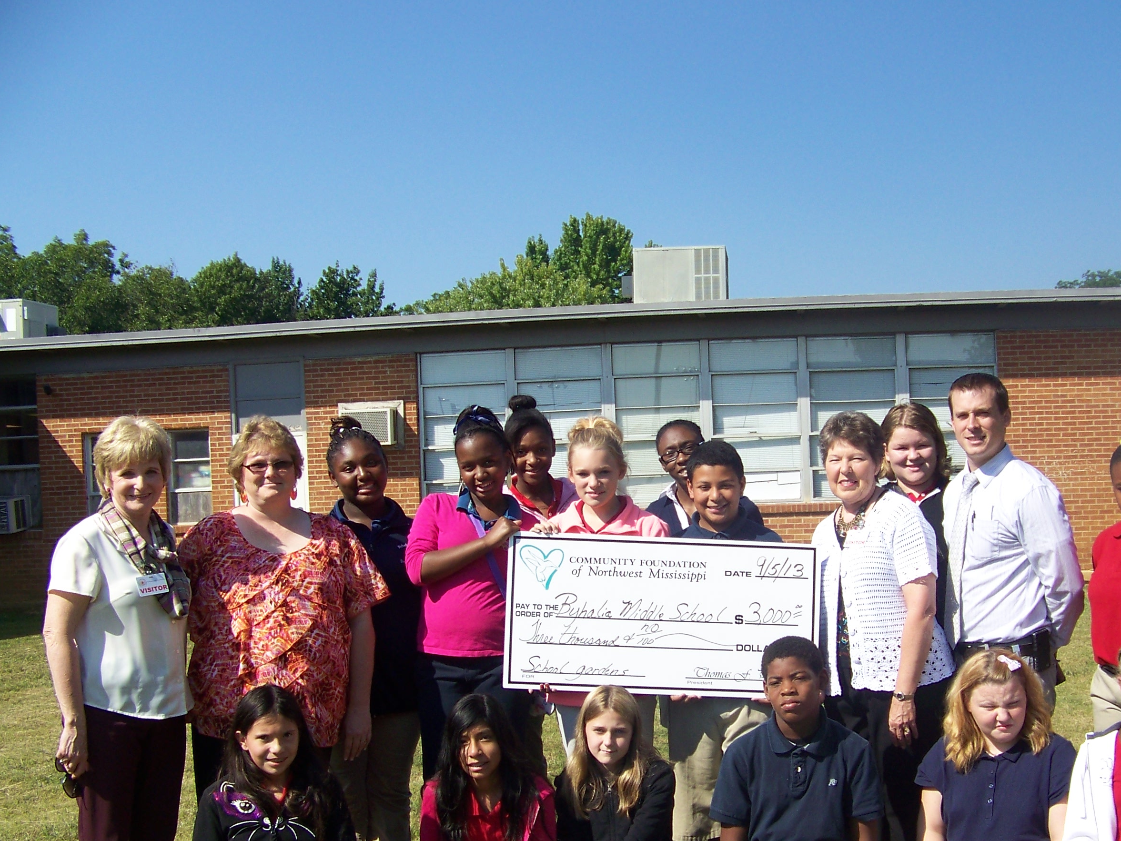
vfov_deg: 30.8
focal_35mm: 47
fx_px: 1522
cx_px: 657
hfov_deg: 40.3
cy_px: 526
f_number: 2.8
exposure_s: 1/800
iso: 64
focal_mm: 5.85
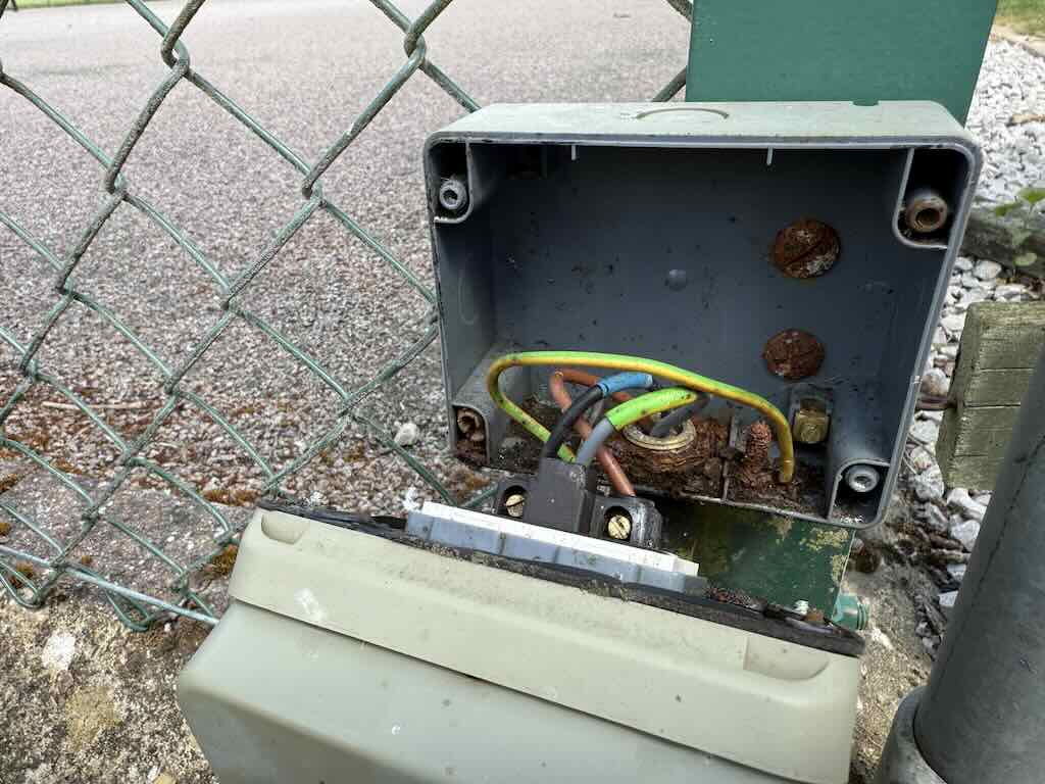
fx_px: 755
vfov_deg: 54.9
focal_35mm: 25
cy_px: 392
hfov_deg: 69.4
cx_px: 522
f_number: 2.2
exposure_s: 1/309
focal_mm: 2.22
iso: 40
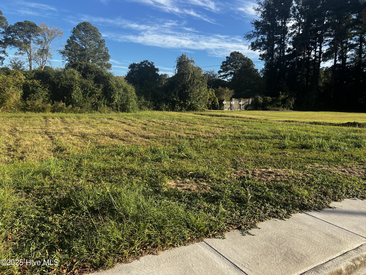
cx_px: 183
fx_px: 275
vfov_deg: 53.1
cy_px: 138
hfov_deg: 67.3
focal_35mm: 26
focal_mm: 5.7
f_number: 1.5
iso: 50
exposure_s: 1/1724
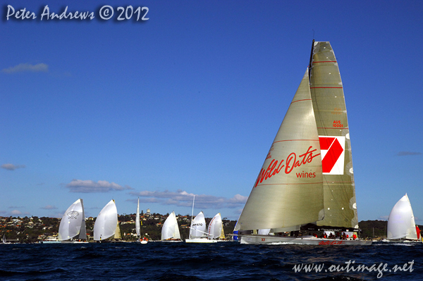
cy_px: 140
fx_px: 792
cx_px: 212
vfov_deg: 20.1
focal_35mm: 68
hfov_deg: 29.9
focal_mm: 45
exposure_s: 1/320
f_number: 20
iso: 400
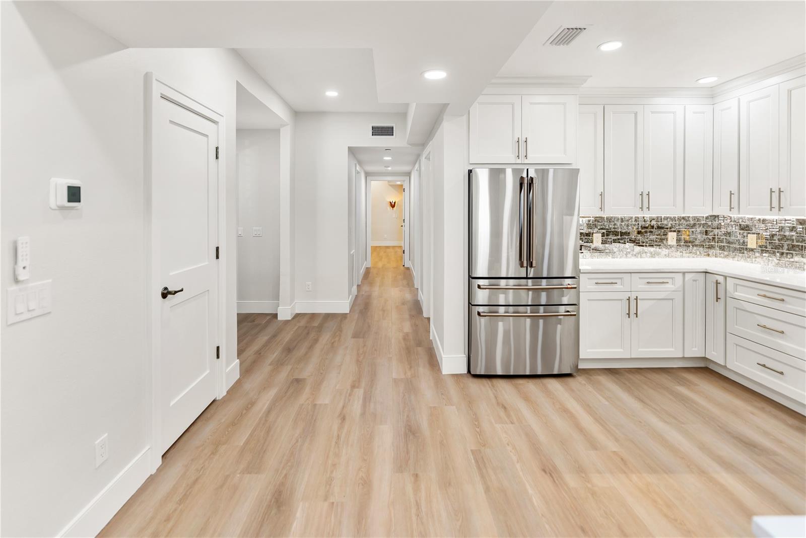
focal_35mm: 16
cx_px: 403
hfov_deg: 96.7
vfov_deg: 73.8
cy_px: 269
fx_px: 358
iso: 40
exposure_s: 1/45
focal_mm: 16
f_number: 2.8
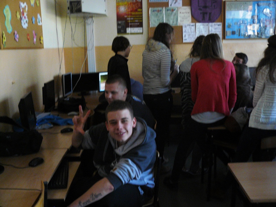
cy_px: 104
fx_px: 287
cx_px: 138
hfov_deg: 51.4
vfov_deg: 39.7
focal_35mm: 36
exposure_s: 1/30
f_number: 2.8
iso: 200
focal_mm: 6
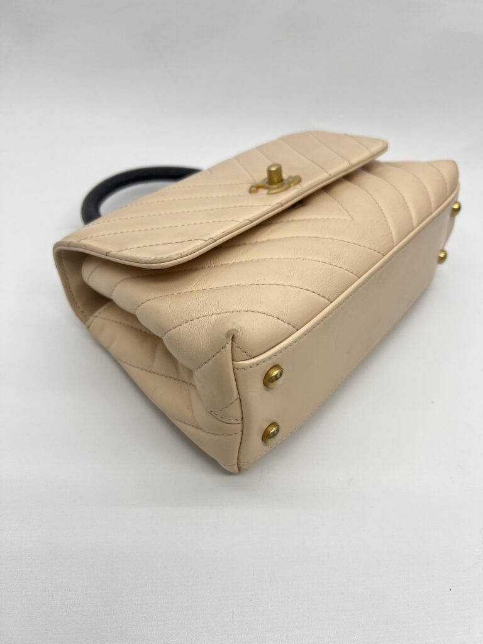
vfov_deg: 67.3
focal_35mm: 26
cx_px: 242
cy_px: 322
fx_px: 484
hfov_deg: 53.1
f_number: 1.5
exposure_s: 1/220
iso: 40
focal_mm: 5.7
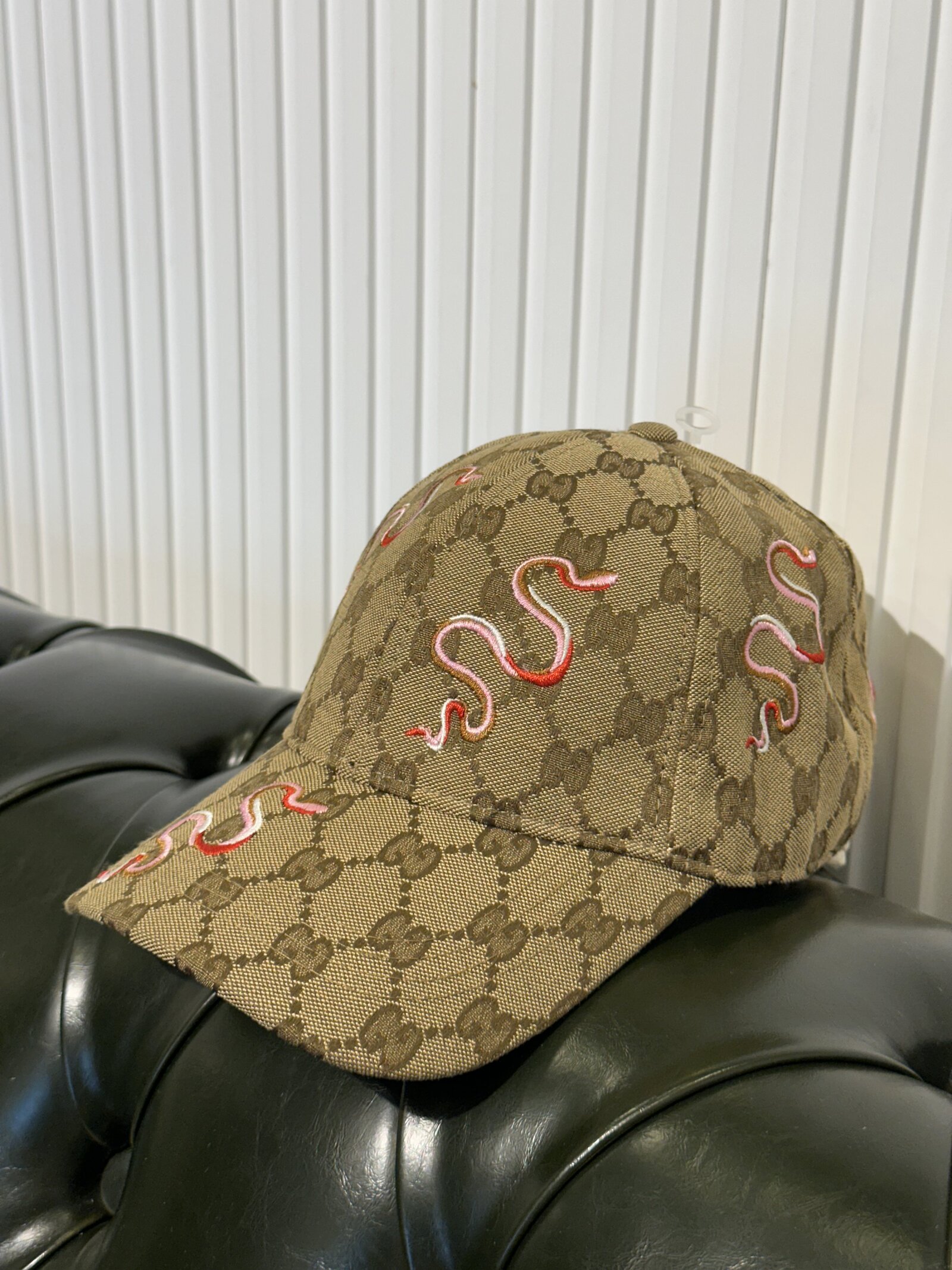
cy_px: 635
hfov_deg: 30.3
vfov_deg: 39.7
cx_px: 476
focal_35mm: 48
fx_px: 1760
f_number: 1.78
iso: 64
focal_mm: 6.86
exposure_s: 1/100
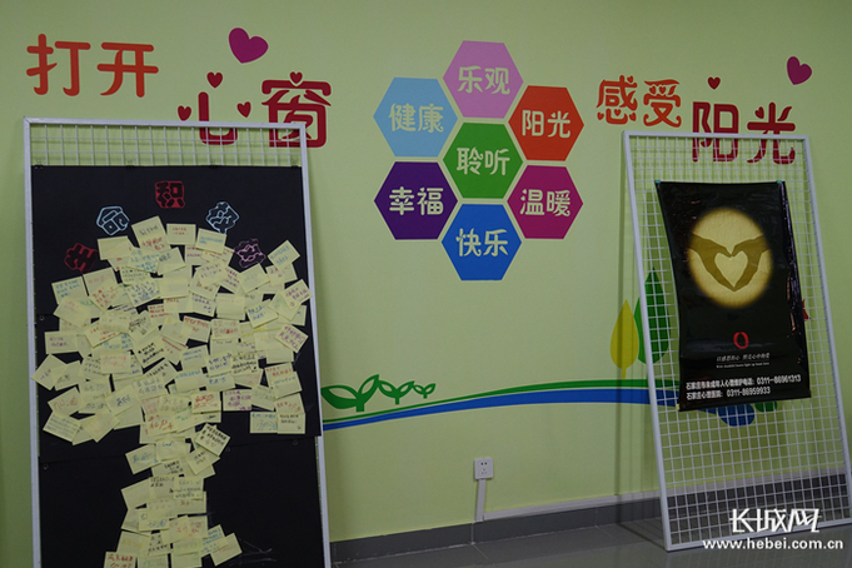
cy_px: 287
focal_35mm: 37
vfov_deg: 35.9
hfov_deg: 51.9
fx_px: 876
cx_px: 427
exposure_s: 1/40
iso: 400
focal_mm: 13.31
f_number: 3.2
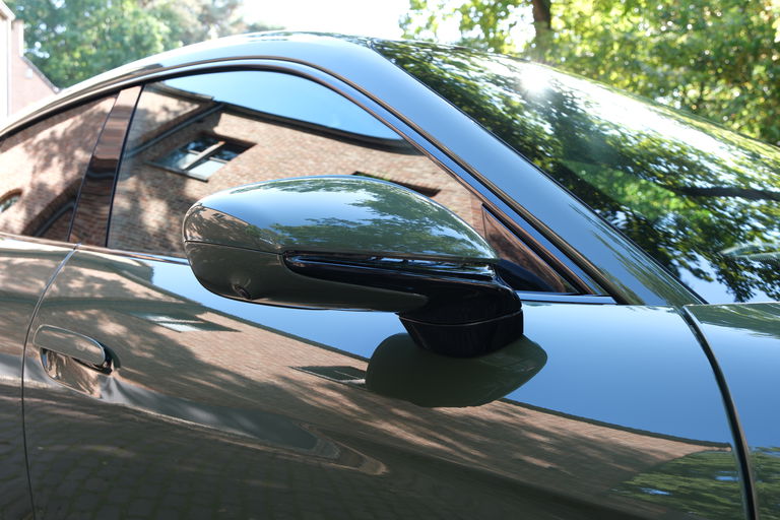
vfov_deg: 38.9
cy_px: 260
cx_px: 390
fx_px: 737
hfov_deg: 55.8
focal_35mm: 34
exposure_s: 1/30
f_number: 5.6
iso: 200
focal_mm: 22.7
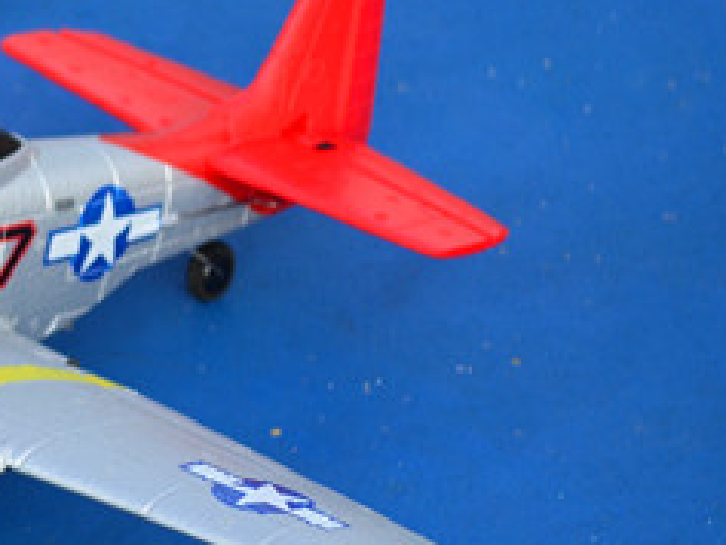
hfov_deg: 4.4
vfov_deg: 3.3
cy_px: 35
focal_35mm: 446
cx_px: -410
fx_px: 9359
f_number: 5
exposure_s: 1/200
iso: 100
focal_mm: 92
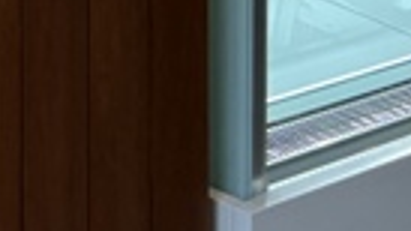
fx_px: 1809
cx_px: -486
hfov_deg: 11.3
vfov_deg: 6.3
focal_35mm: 166
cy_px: -606
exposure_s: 1/120
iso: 50
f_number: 1.5
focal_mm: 5.7
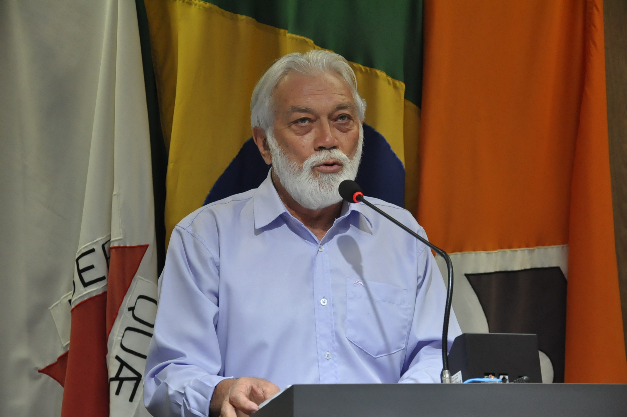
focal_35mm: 105
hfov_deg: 19.5
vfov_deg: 13.0
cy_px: 208
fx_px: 1827
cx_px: 314
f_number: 5.3
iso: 2000
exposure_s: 1/160
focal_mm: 70
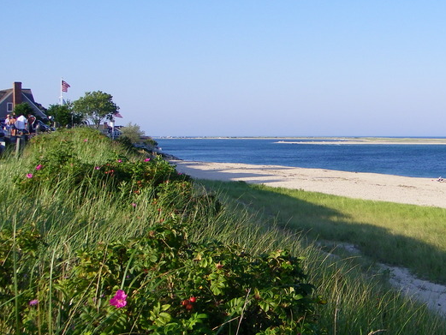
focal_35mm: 56
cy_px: 169
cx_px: 383
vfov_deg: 26.1
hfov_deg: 32.9
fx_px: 722
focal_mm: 5.6
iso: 80
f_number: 7.2
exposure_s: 1/160
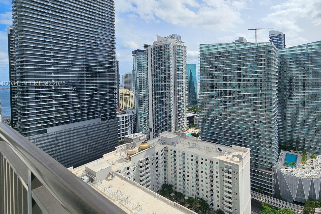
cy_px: 84
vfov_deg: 69.6
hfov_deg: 92.3
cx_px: 189
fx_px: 152
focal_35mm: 17
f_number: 2.2
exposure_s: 1/4087
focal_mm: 2.2
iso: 50
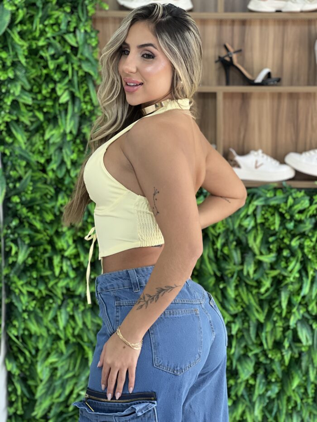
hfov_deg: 19.1
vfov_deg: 25.3
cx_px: 158
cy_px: 211
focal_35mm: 77
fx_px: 940
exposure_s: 1/120
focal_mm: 9
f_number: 2.8
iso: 250
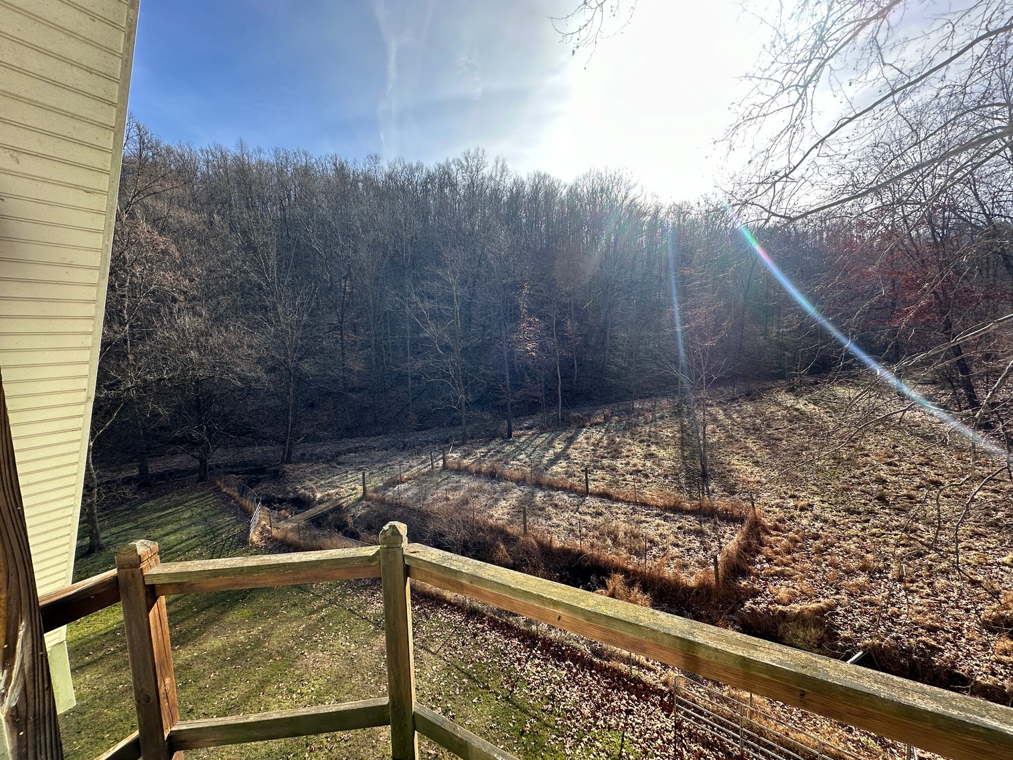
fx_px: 410
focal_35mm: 14
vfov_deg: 85.7
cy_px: 380
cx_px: 506
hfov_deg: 102.1
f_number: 2.2
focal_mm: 2.22
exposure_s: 1/540
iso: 40
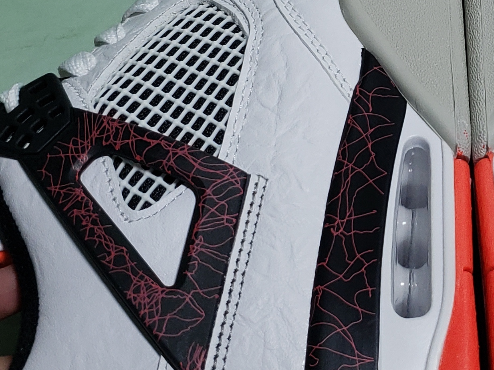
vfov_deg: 17.2
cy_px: 81
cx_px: 449
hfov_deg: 22.4
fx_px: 1213
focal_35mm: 85
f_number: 1.5
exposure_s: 1/670
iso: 50
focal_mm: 4.3
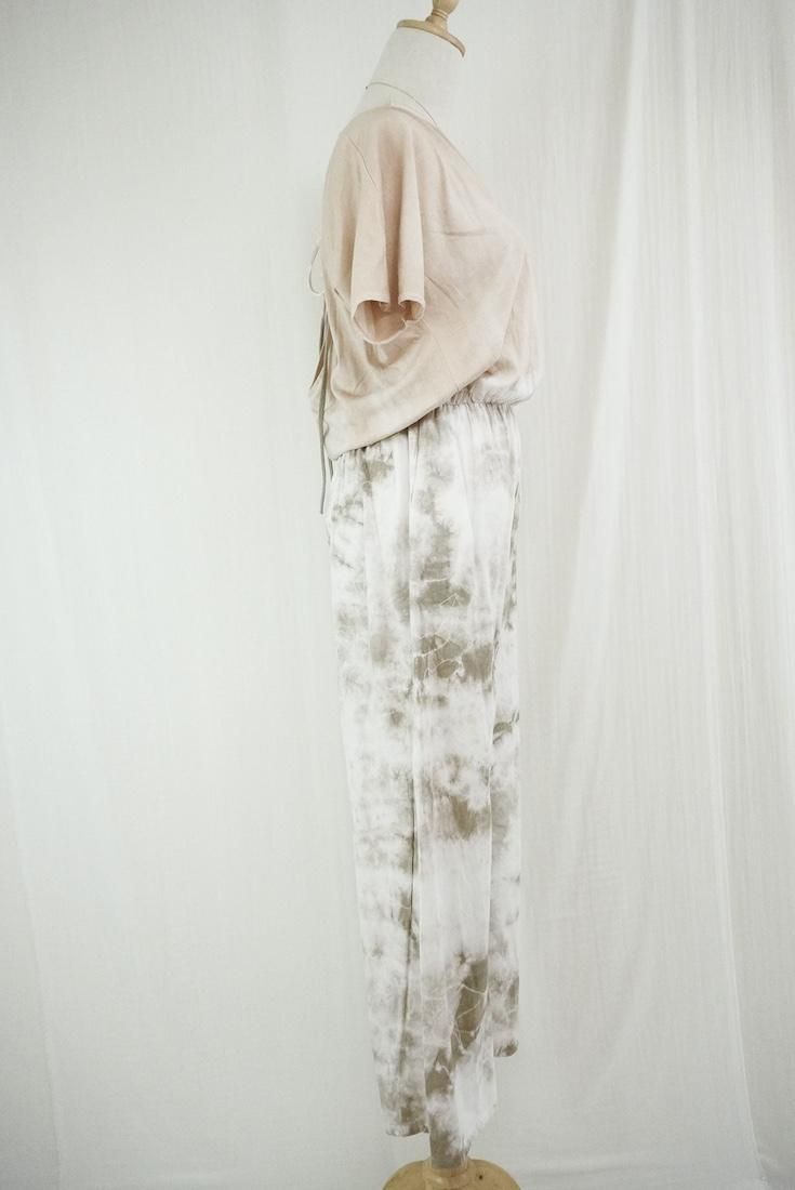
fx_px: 992
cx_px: 398
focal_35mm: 30
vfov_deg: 61.9
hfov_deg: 43.7
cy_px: 595
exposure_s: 1/800
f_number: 5.6
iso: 6400
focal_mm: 20
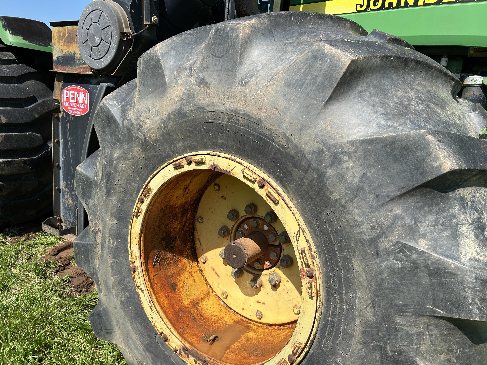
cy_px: 182
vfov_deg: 53.1
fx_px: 366
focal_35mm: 26
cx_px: 244
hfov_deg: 67.3
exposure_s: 1/3077
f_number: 1.5
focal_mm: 5.7
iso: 50
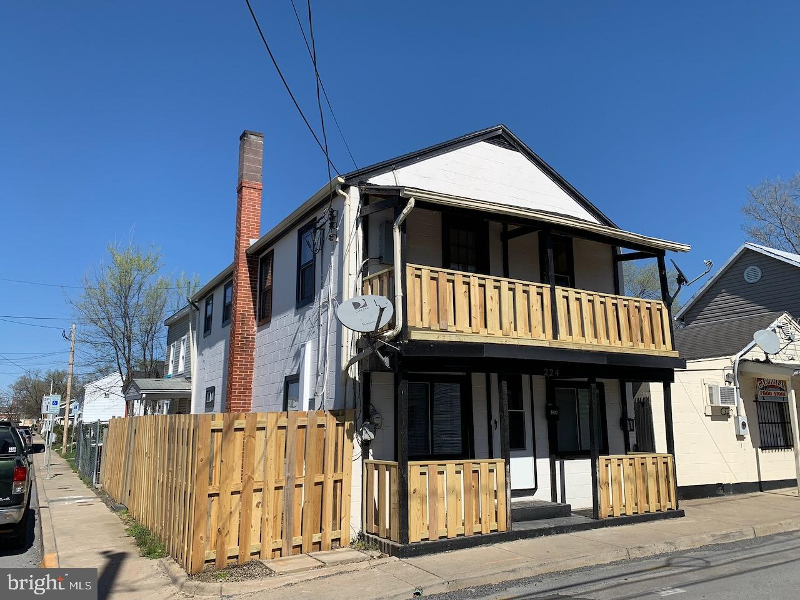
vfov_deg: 53.1
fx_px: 601
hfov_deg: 67.3
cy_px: 300
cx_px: 400
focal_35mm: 26
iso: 25
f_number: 1.8
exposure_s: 1/3086
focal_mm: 4.25
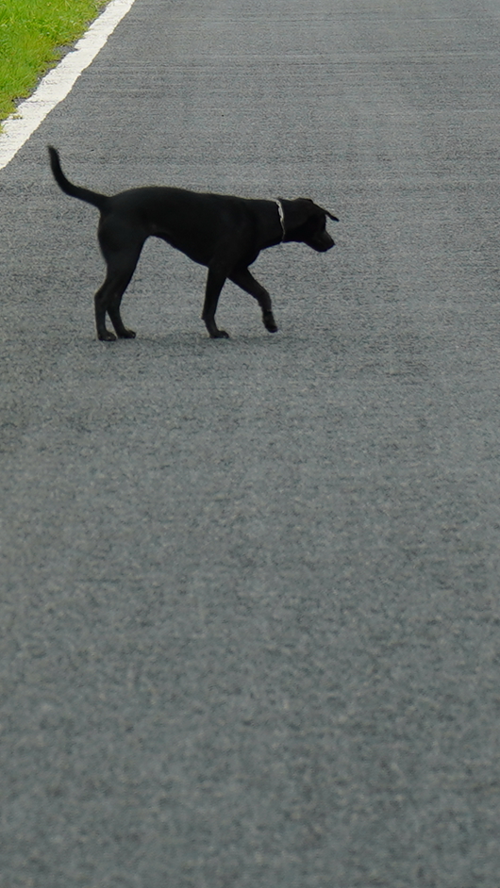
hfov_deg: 3.2
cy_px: 129
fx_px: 8978
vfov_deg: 5.7
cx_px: 121
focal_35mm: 381
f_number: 5
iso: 100
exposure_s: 1/500
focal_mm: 76
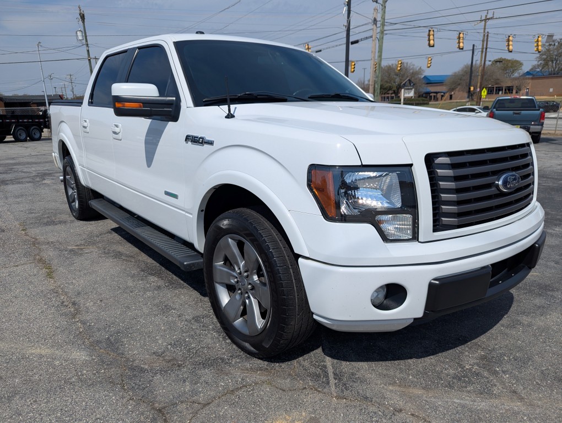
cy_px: 212
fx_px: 390
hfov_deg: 71.5
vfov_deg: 56.9
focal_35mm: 24
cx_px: 281
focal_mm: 6.81
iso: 43
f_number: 1.85
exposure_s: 1/4184
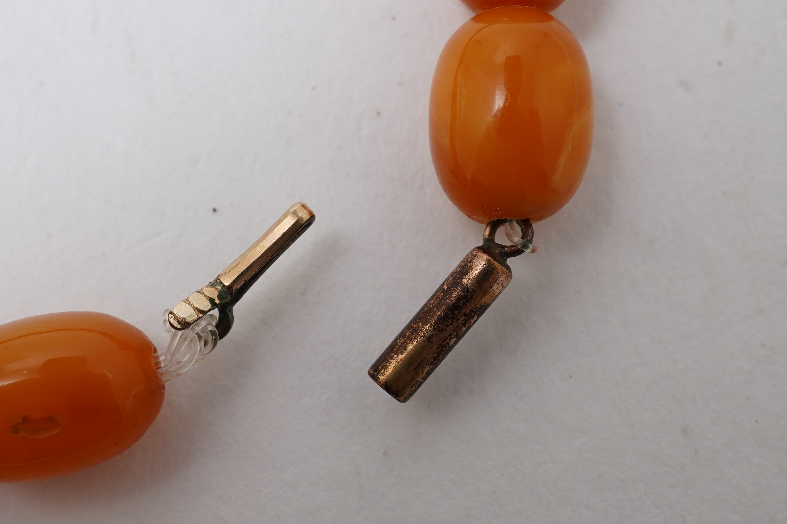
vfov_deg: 22.6
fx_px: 1312
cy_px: 286
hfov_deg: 33.4
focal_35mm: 60
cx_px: 375
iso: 400
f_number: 18
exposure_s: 1/125
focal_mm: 30
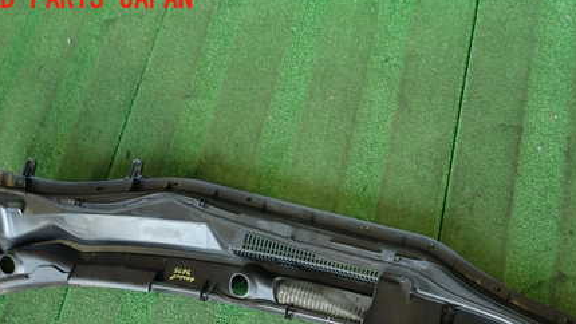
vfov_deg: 30.0
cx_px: 351
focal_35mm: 38
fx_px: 580
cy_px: 284
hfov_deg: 52.3
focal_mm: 4.5
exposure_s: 1/40
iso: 200
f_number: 2
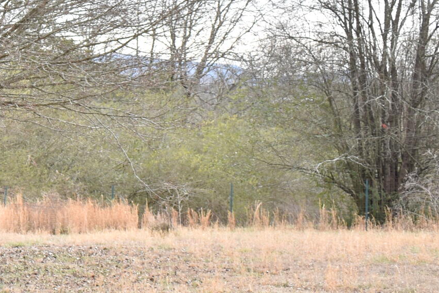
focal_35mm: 95
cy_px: 78
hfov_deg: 19.7
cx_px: -137
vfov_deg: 14.3
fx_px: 1158
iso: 100
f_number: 3.5
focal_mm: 18
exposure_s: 1/200
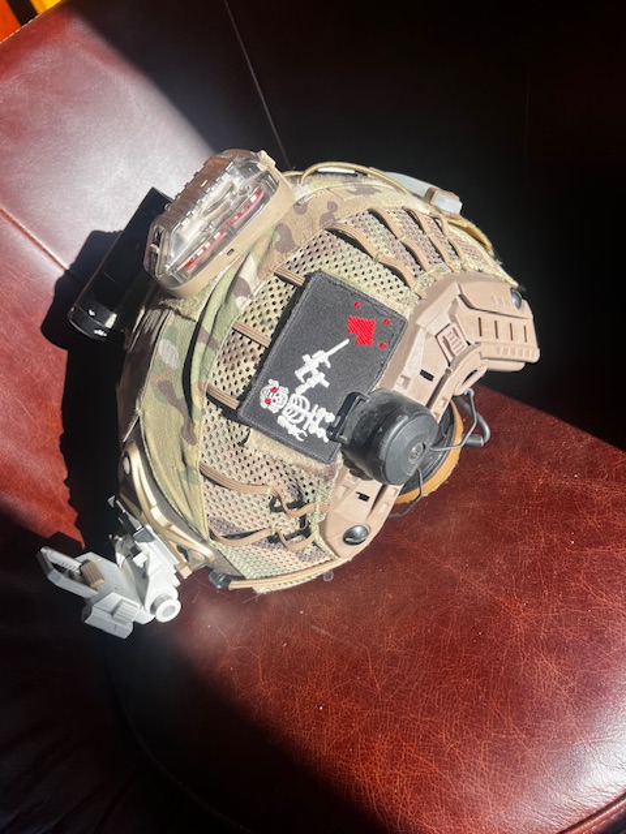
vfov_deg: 67.3
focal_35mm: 26
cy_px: 417
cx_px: 313
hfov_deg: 53.1
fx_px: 627
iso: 50
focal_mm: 5.1
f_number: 1.6
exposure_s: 1/928
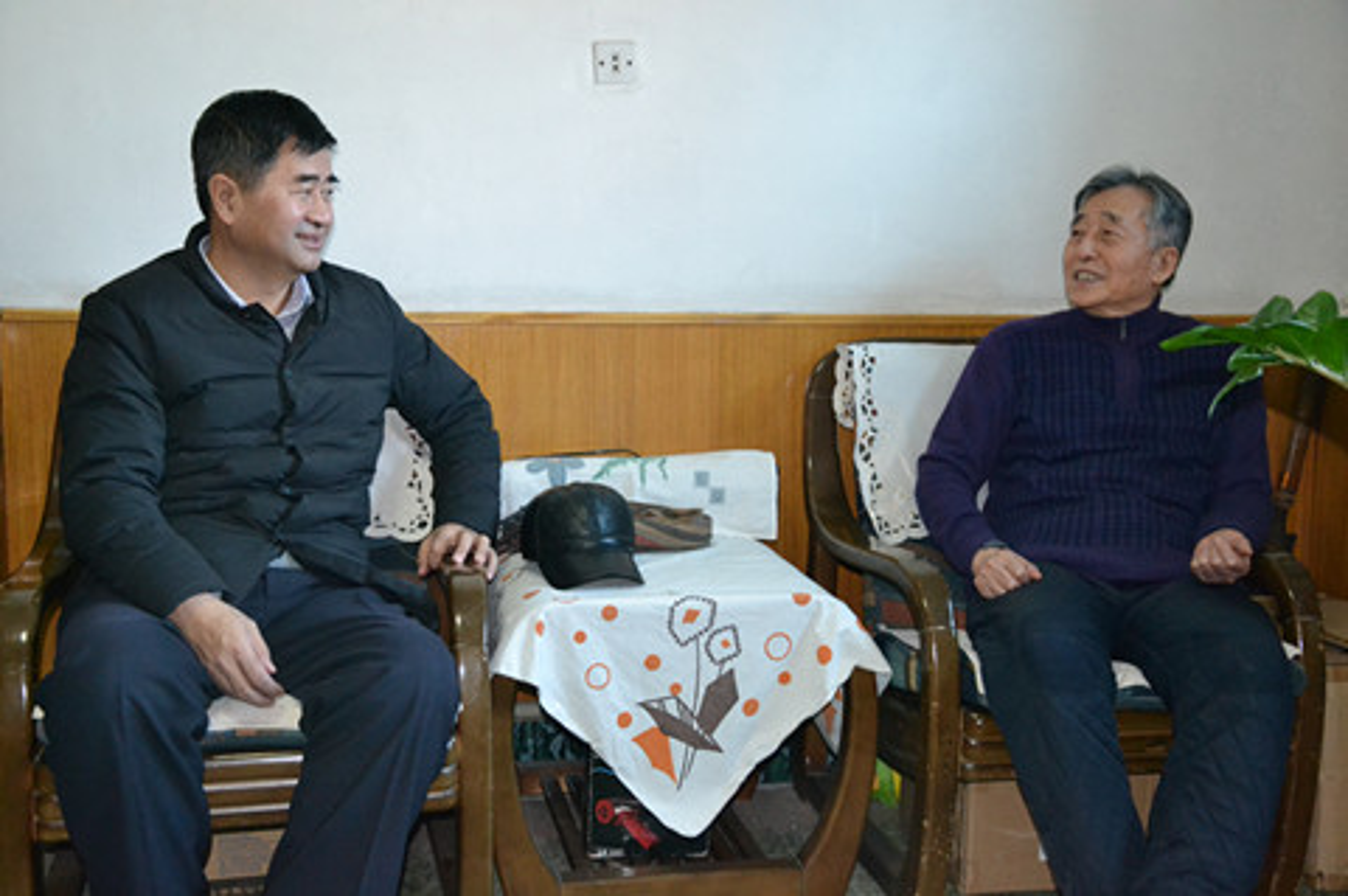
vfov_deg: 34.1
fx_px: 1459
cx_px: 674
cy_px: 448
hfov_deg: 49.6
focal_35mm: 39
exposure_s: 1/60
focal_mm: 26
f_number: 4
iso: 2800
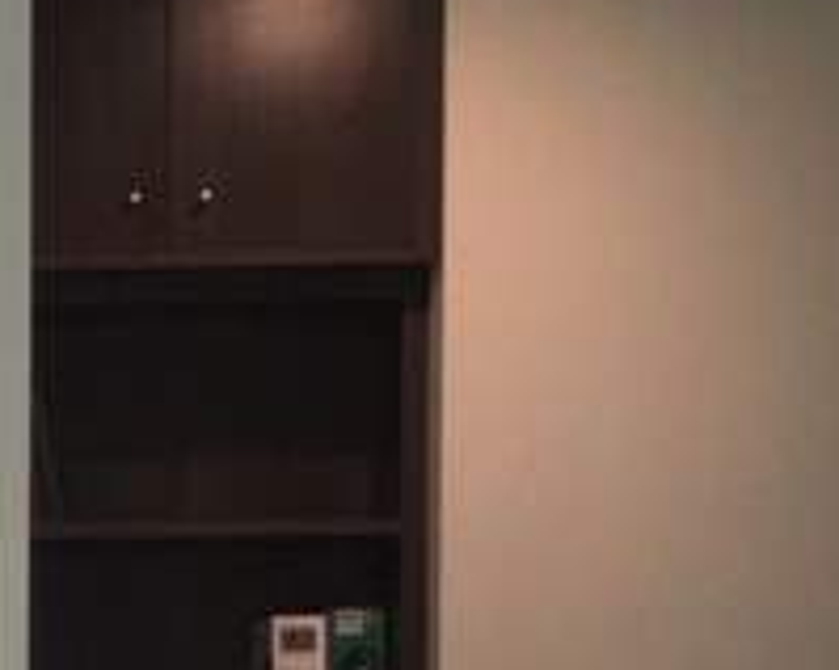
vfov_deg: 10.2
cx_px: -611
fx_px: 3624
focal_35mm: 146
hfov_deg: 12.2
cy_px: 1011
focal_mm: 4.15
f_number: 2.2
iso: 50
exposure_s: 1/33
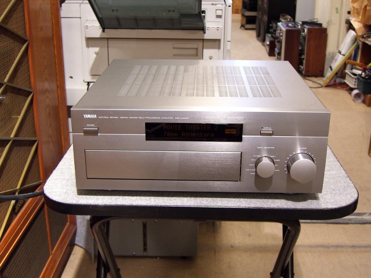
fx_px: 493
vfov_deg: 31.5
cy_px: 139
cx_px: 186
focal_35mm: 46
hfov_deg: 41.2
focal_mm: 9.5
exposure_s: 1/13
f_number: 3.1
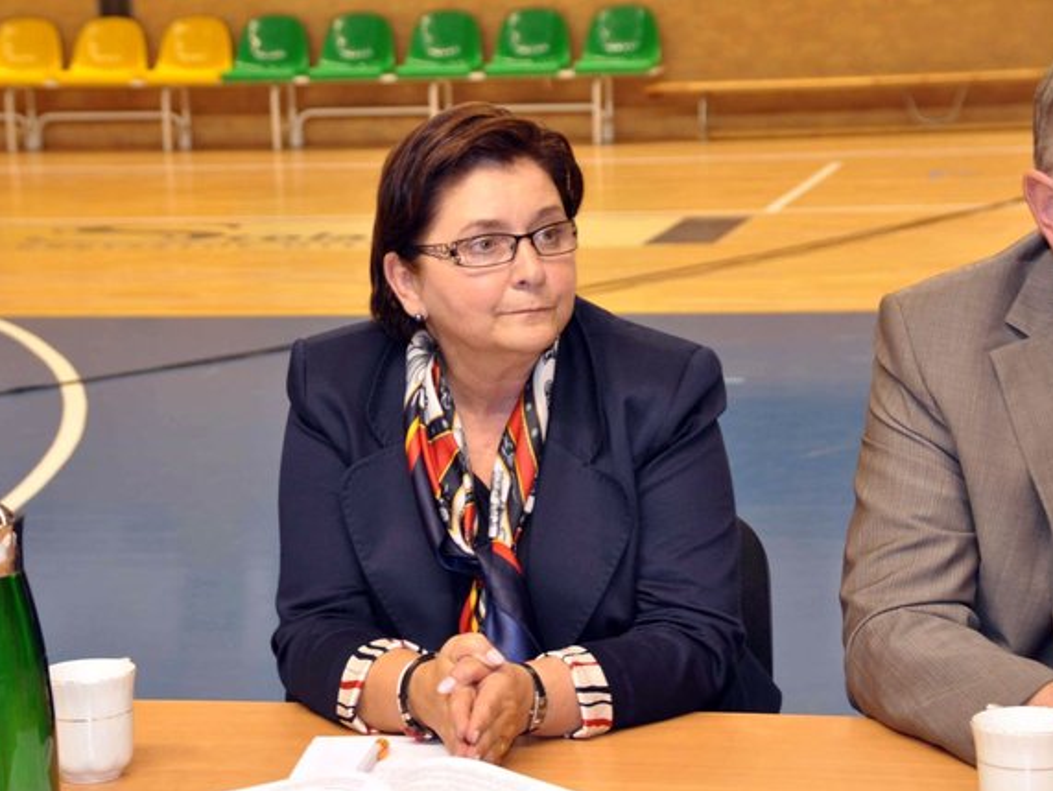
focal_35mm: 107
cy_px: 396
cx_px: 496
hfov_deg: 18.4
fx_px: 3243
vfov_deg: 13.9
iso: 640
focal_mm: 65
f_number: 5
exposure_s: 1/30
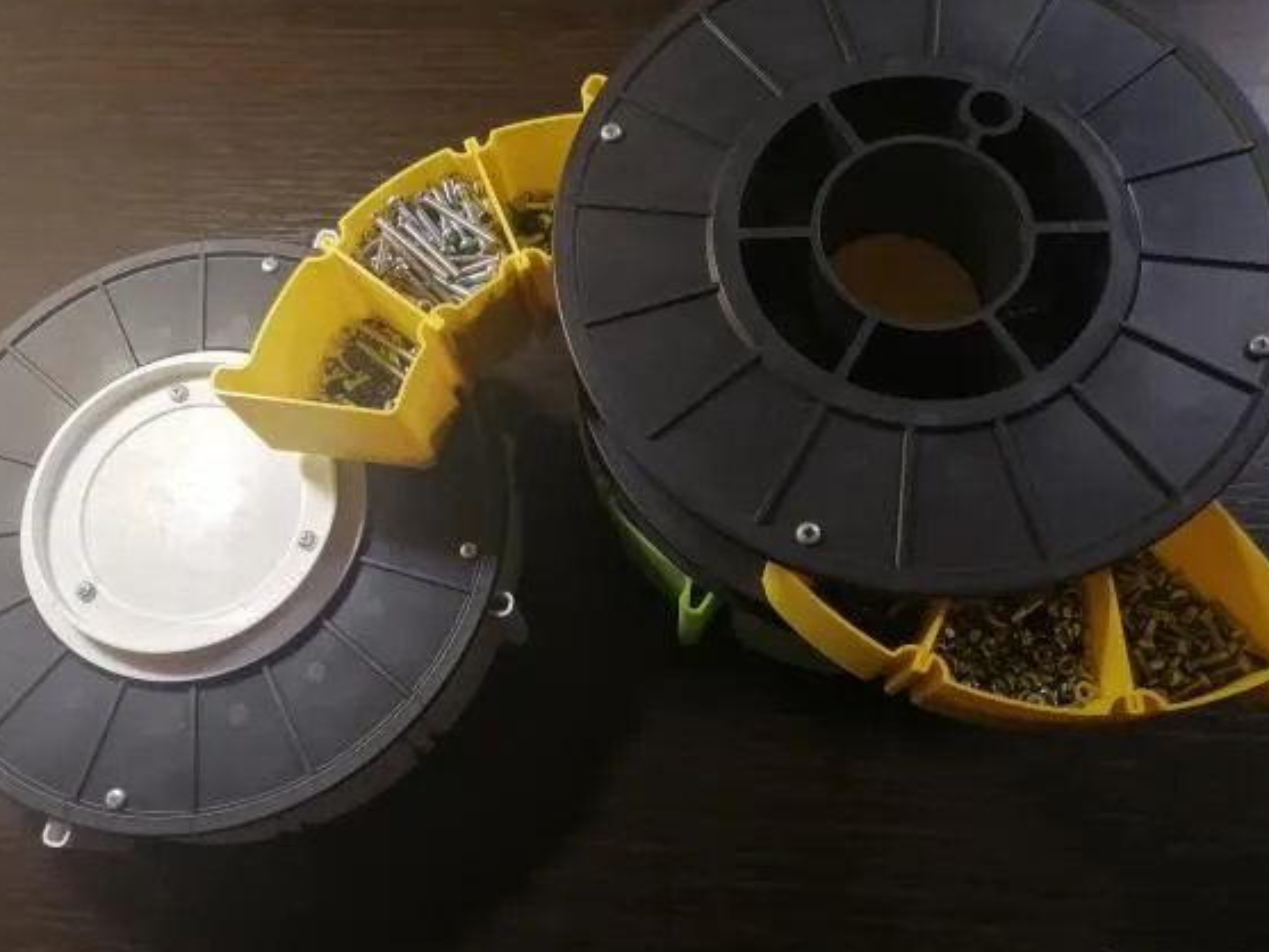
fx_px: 1137
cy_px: 465
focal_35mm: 31
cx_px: 608
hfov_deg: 58.3
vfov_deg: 45.5
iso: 125
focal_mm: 3.62
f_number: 1.8
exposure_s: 1/100
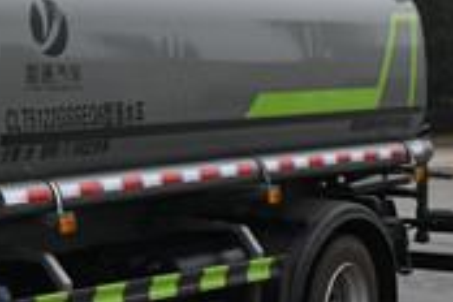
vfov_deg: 11.1
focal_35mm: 124
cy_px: 168
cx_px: -208
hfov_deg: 15.4
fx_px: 1560
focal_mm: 18
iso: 200
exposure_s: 1/250
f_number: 7.1
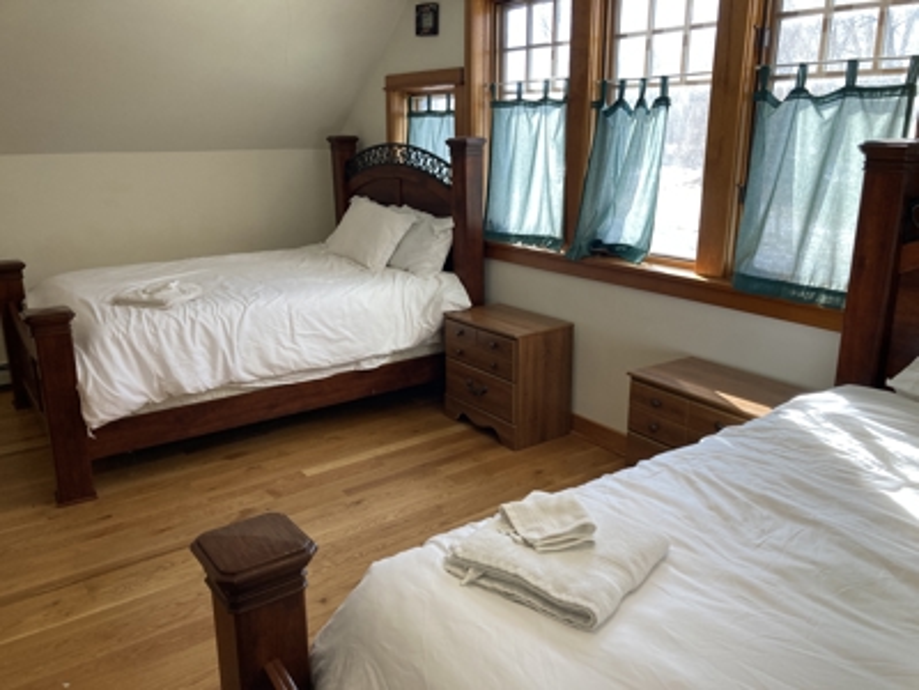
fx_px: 743
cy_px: 345
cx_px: 460
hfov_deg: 63.4
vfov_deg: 49.7
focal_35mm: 28
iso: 64
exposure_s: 1/120
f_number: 1.8
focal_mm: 3.99
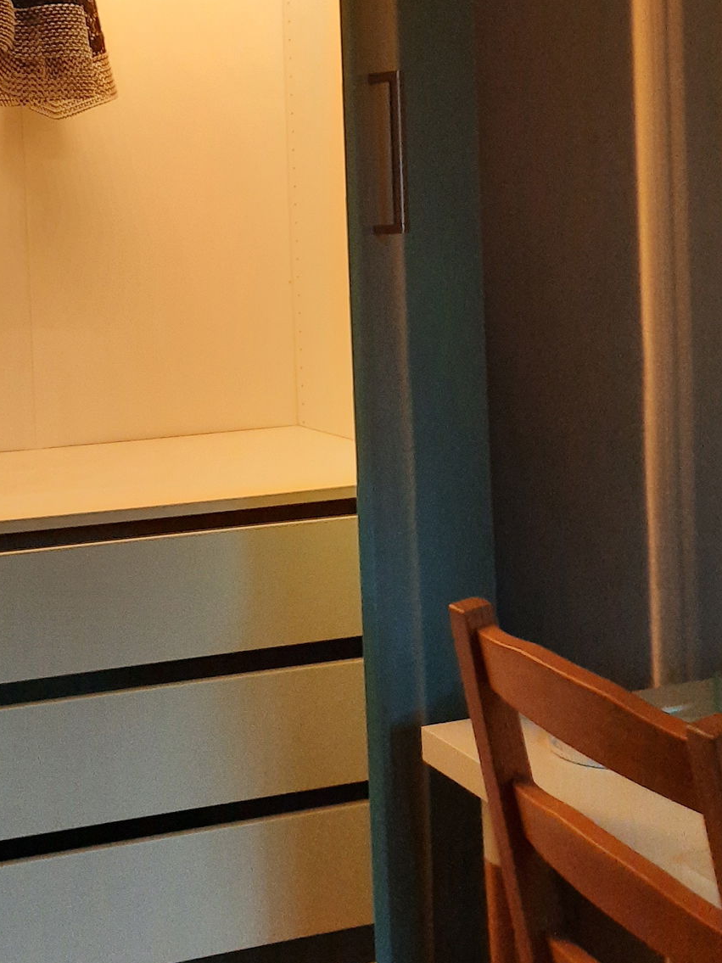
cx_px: 98
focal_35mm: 47
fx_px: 1307
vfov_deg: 39.7
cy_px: 279
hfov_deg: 29.8
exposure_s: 1/60
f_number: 2
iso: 250
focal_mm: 4.6
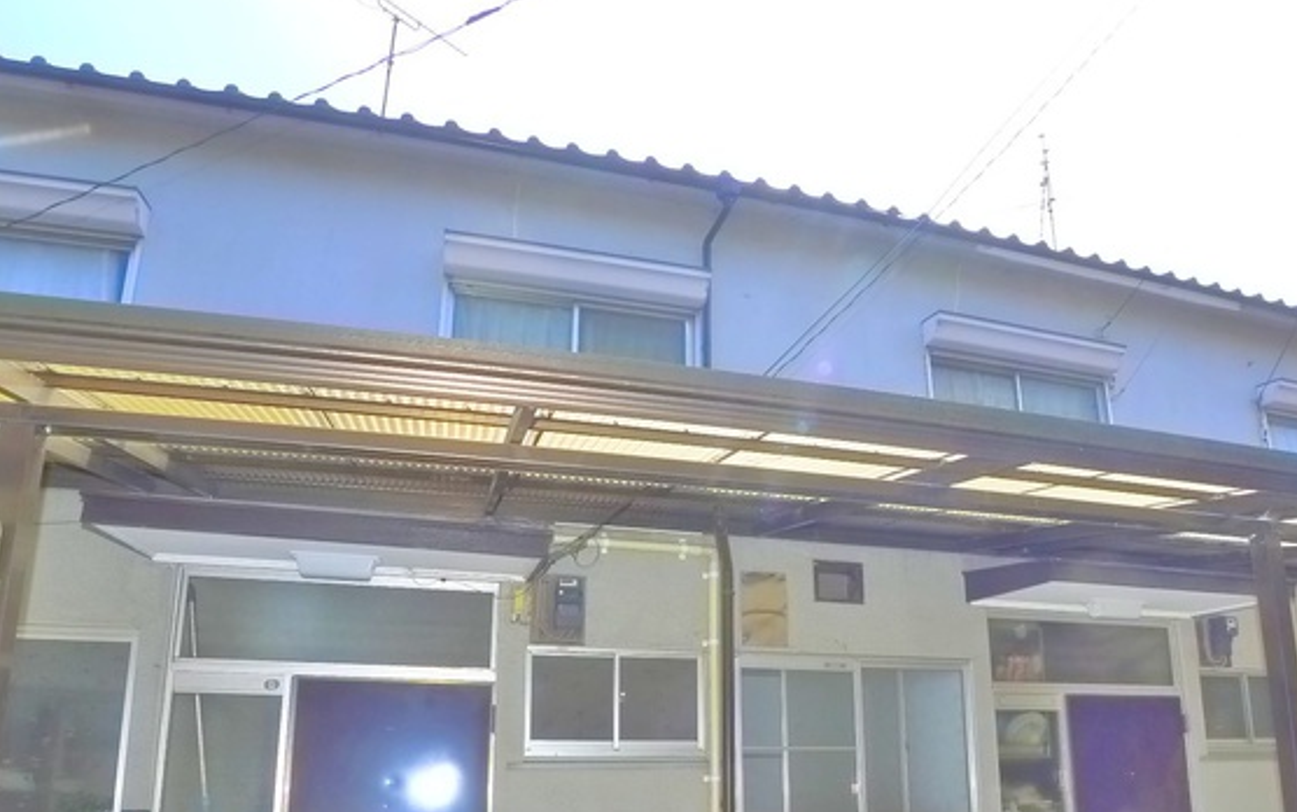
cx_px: 739
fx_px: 1132
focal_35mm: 32
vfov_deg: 38.6
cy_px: 596
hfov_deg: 59.4
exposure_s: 1/400
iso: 400
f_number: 4
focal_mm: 5.1
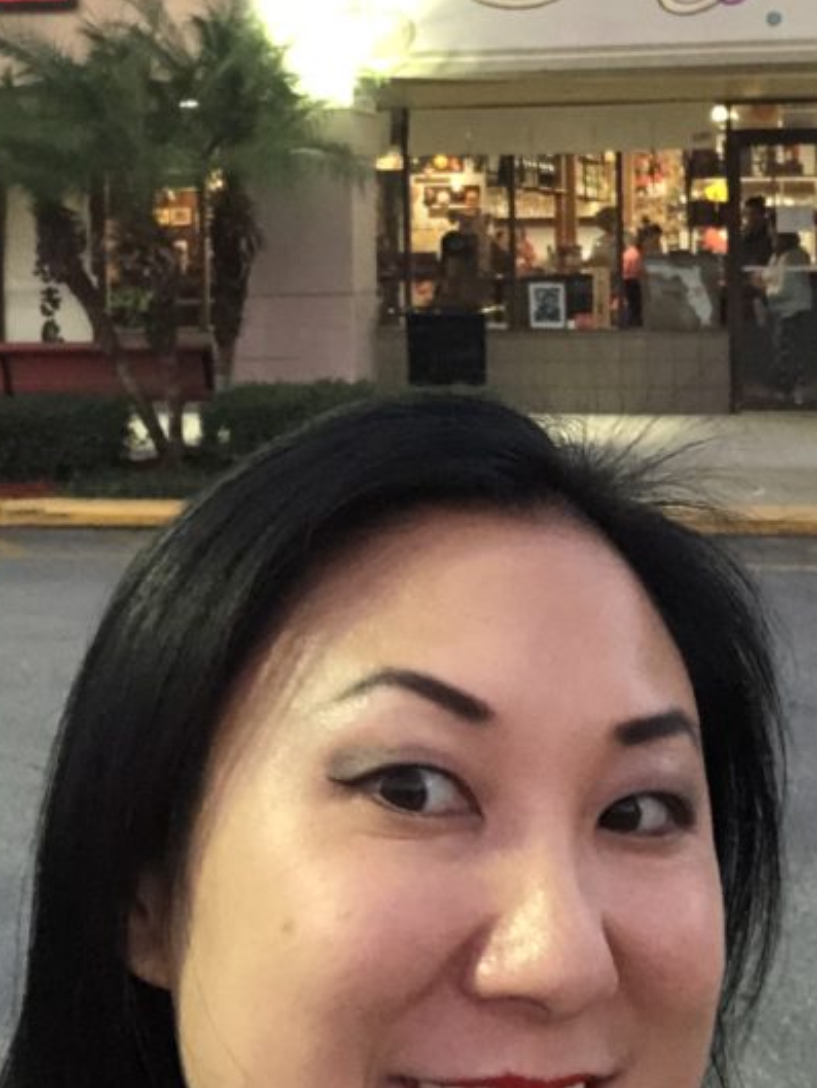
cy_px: 286
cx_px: 499
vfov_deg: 30.7
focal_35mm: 62
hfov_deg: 23.6
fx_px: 1950
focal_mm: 2.87
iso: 400
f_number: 2.2
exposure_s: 1/60
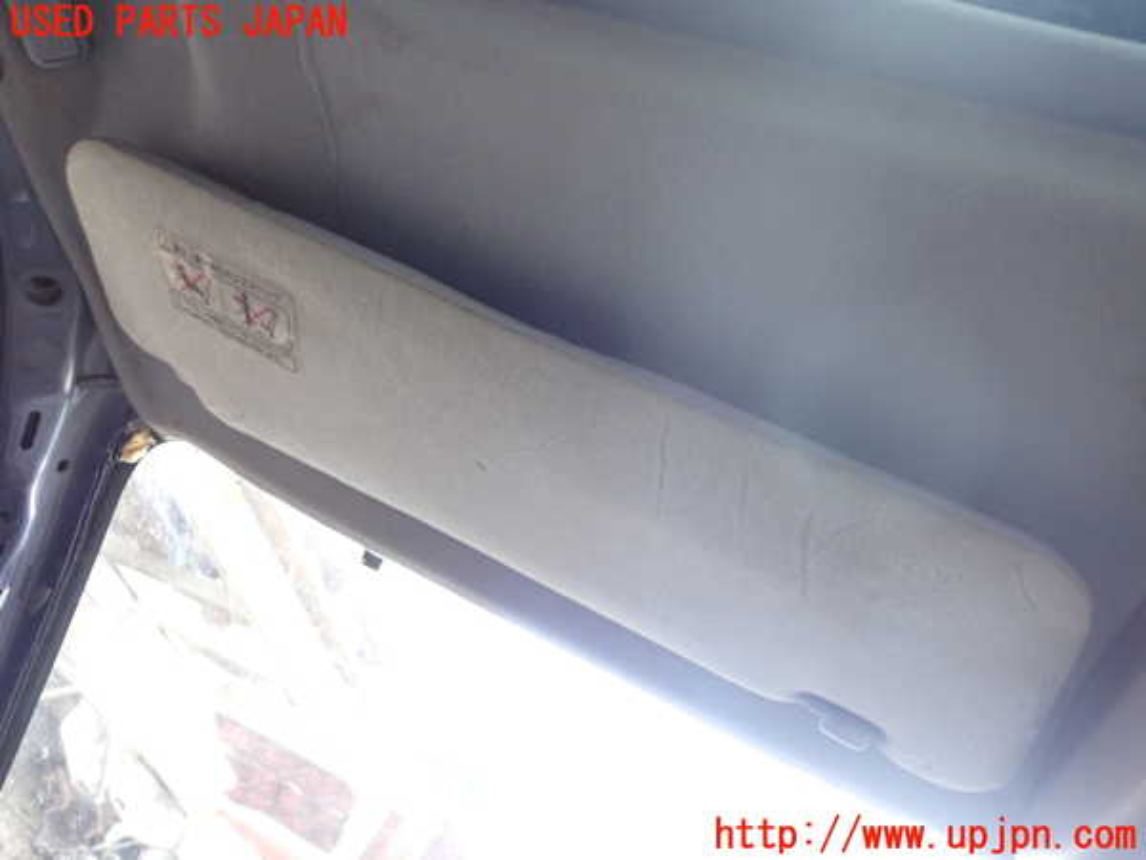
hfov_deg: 60.0
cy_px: 430
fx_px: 993
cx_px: 573
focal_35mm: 30
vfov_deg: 46.8
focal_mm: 5.4
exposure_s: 1/30
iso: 400
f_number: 2.3
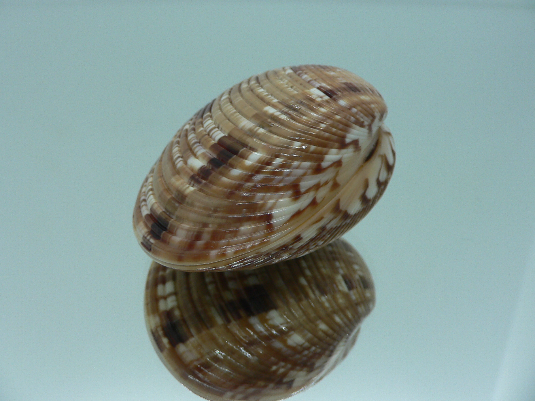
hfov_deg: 49.0
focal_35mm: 38
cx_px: 255
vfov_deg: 37.7
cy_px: 187
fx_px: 587
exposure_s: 1/60
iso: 80
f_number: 2.8
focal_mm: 4.6
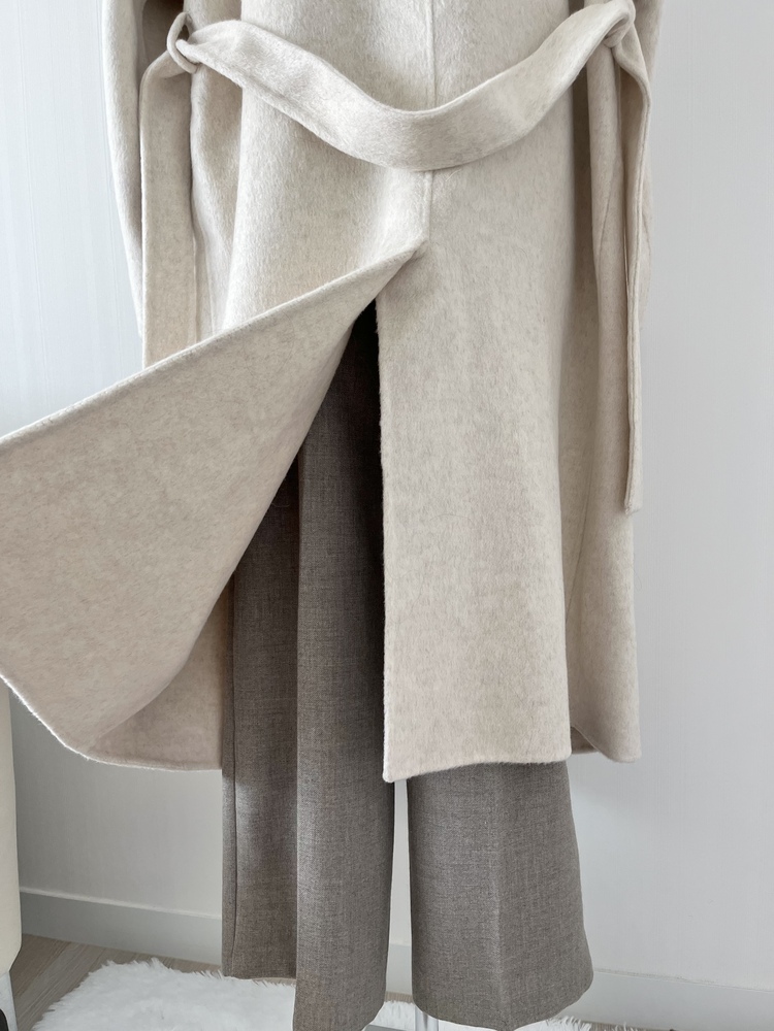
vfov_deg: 67.3
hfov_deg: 53.1
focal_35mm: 26
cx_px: 387
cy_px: 516
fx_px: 775
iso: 125
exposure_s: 1/121
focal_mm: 5.1
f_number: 1.6
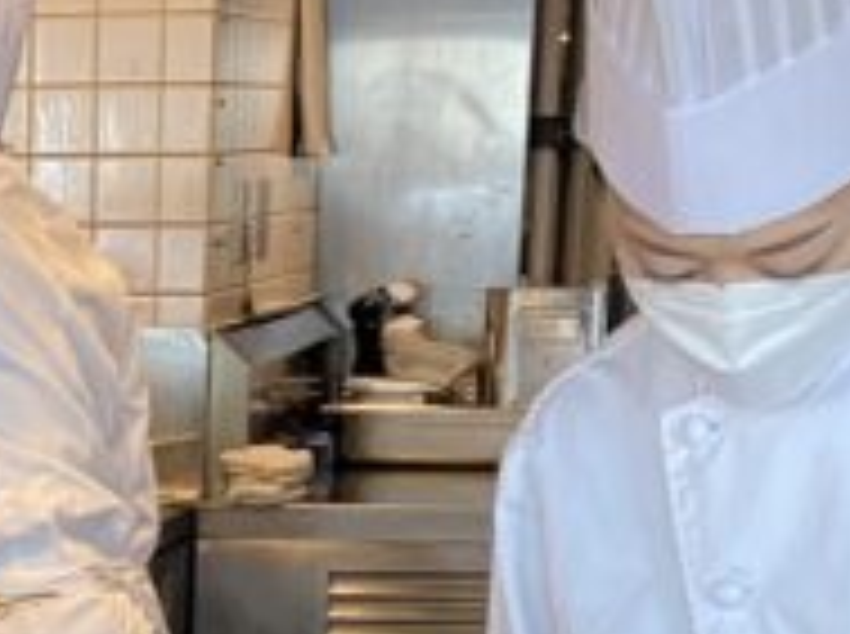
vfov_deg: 8.9
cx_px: -283
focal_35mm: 152
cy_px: 1461
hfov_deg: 12.6
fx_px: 3725
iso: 80
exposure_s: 1/67
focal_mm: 3.99
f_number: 1.8
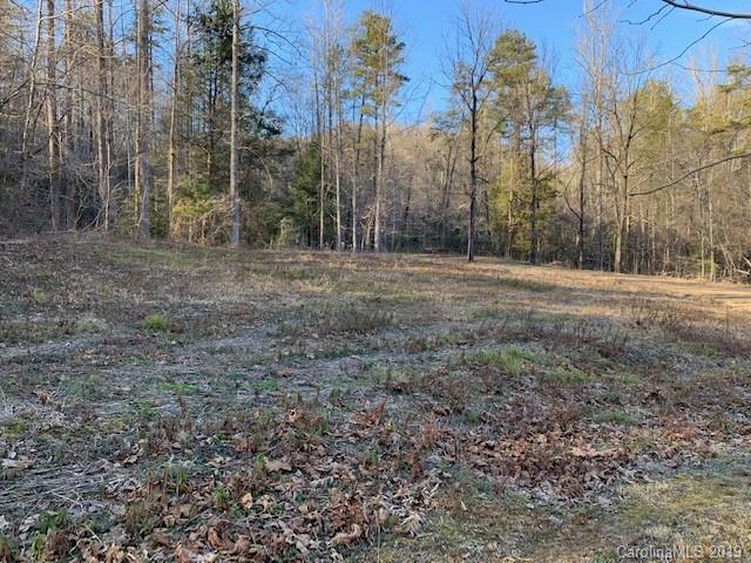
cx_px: 376
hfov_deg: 67.3
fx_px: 564
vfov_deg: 53.1
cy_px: 282
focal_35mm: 26
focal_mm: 4.25
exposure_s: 1/148
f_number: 1.8
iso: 25
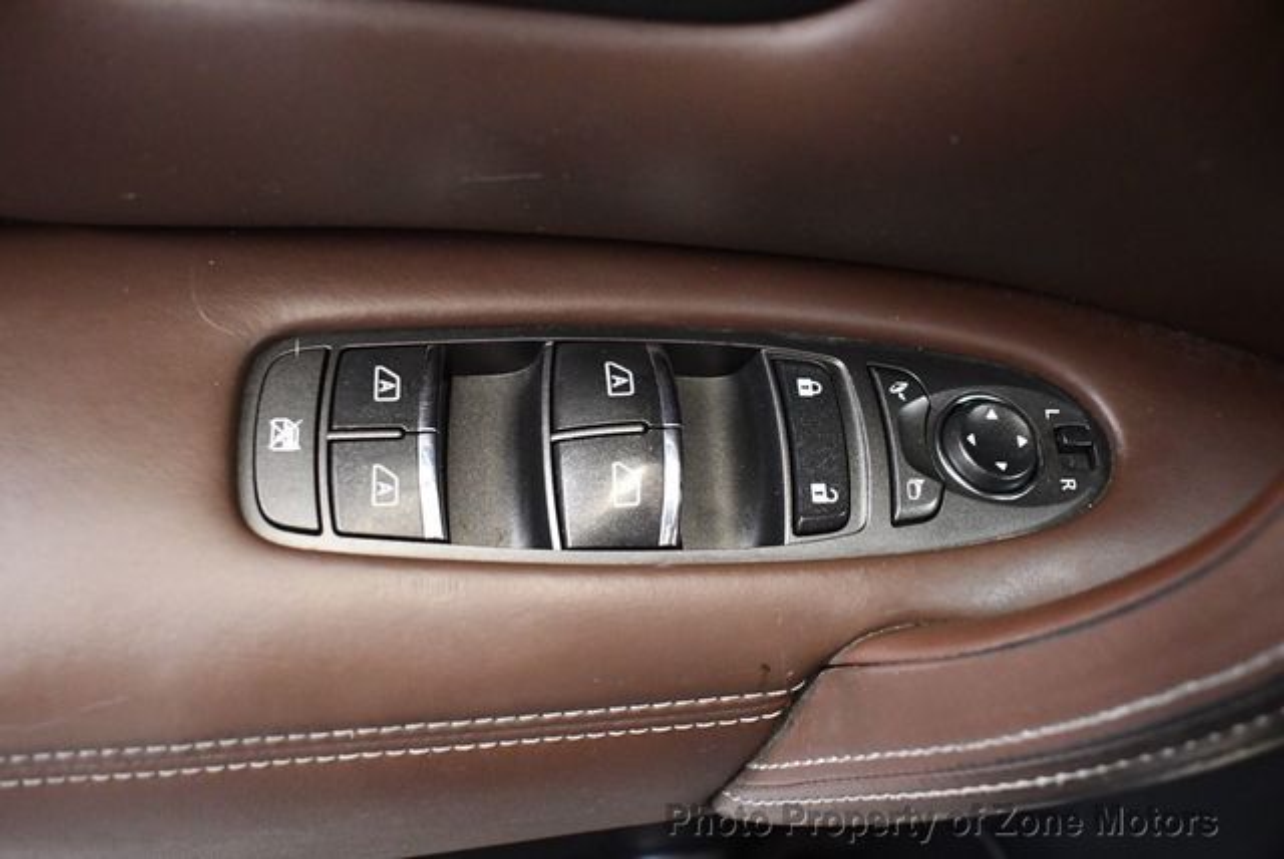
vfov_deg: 36.9
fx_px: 1285
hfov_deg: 53.1
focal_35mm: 36
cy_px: 430
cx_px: 642
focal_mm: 18
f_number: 3.5
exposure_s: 1/60
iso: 3200
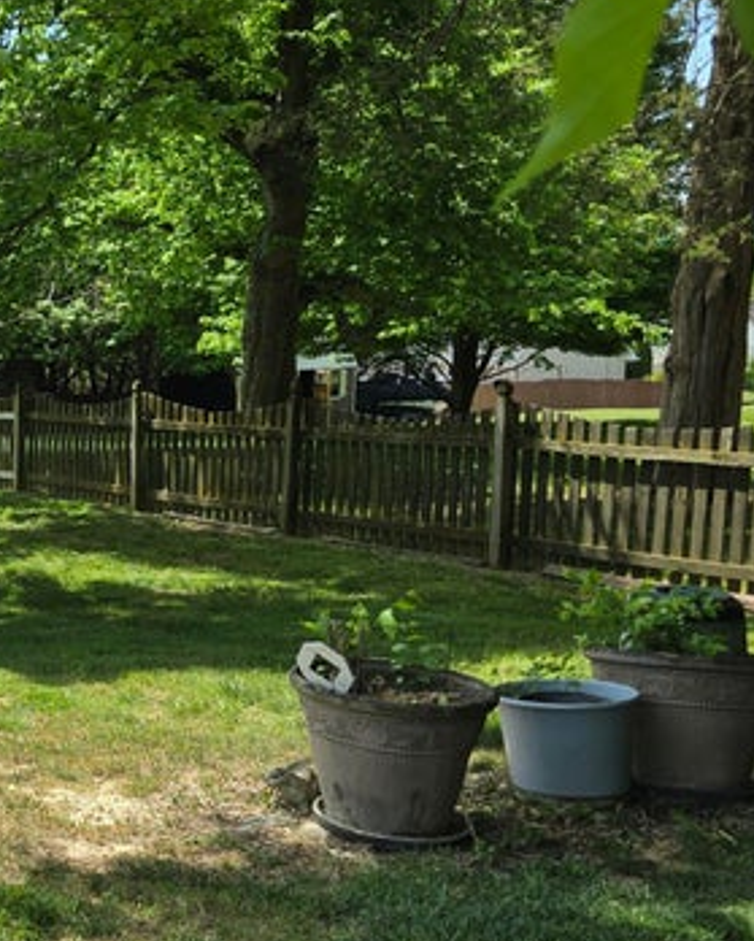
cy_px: 397
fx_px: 1532
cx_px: -336
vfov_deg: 34.1
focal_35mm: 55
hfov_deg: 23.1
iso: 12
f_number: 1.7
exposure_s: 1/453
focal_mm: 6.3
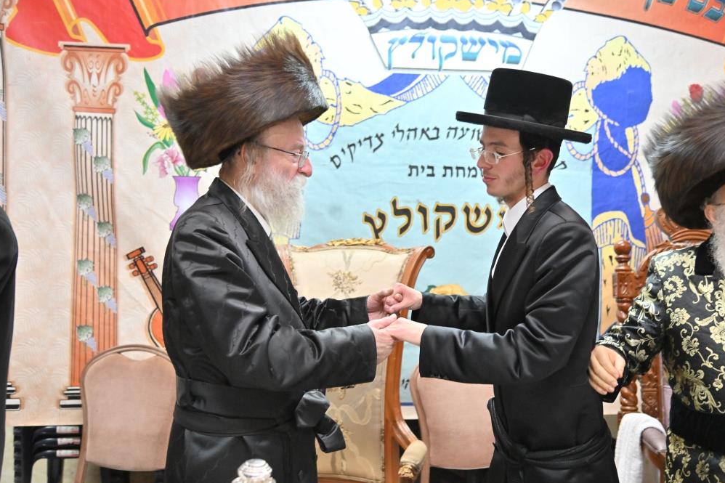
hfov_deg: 49.6
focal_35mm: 39
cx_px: 367
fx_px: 785
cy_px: 242
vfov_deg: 34.2
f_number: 4
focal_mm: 38
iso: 2000
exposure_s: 1/125
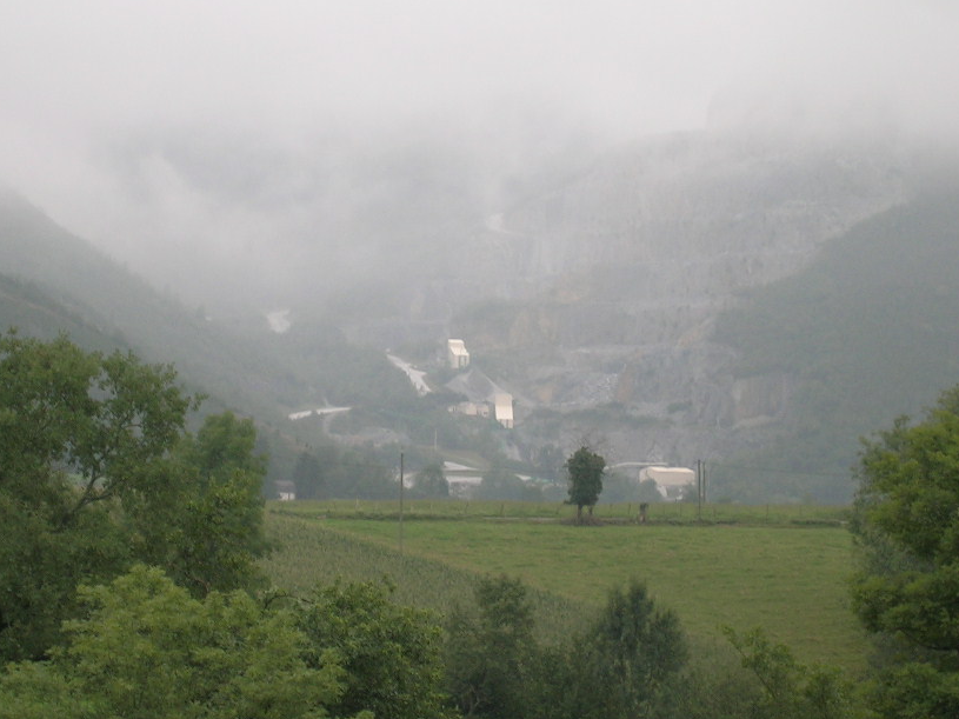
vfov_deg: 11.2
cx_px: 429
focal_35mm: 132
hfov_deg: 14.9
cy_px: 326
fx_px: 3656
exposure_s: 1/40.6
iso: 50
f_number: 4.9
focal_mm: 16.2
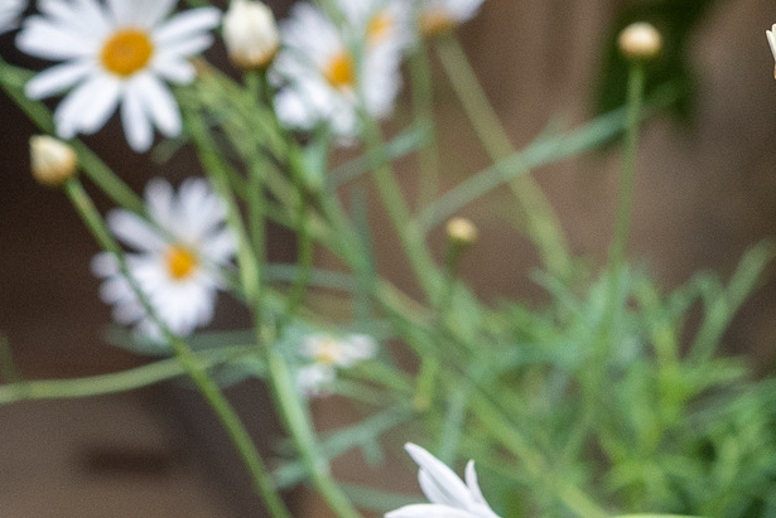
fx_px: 3796
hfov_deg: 11.5
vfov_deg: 7.7
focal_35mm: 176
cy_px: -198
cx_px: -74
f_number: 7.1
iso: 400
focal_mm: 36
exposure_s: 1/500
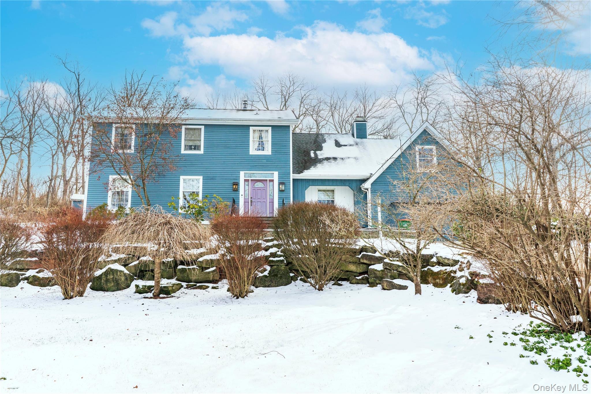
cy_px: 197
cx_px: 296
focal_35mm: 25
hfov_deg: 71.5
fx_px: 410
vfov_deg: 51.3
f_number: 9
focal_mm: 25
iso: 400
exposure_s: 1/500
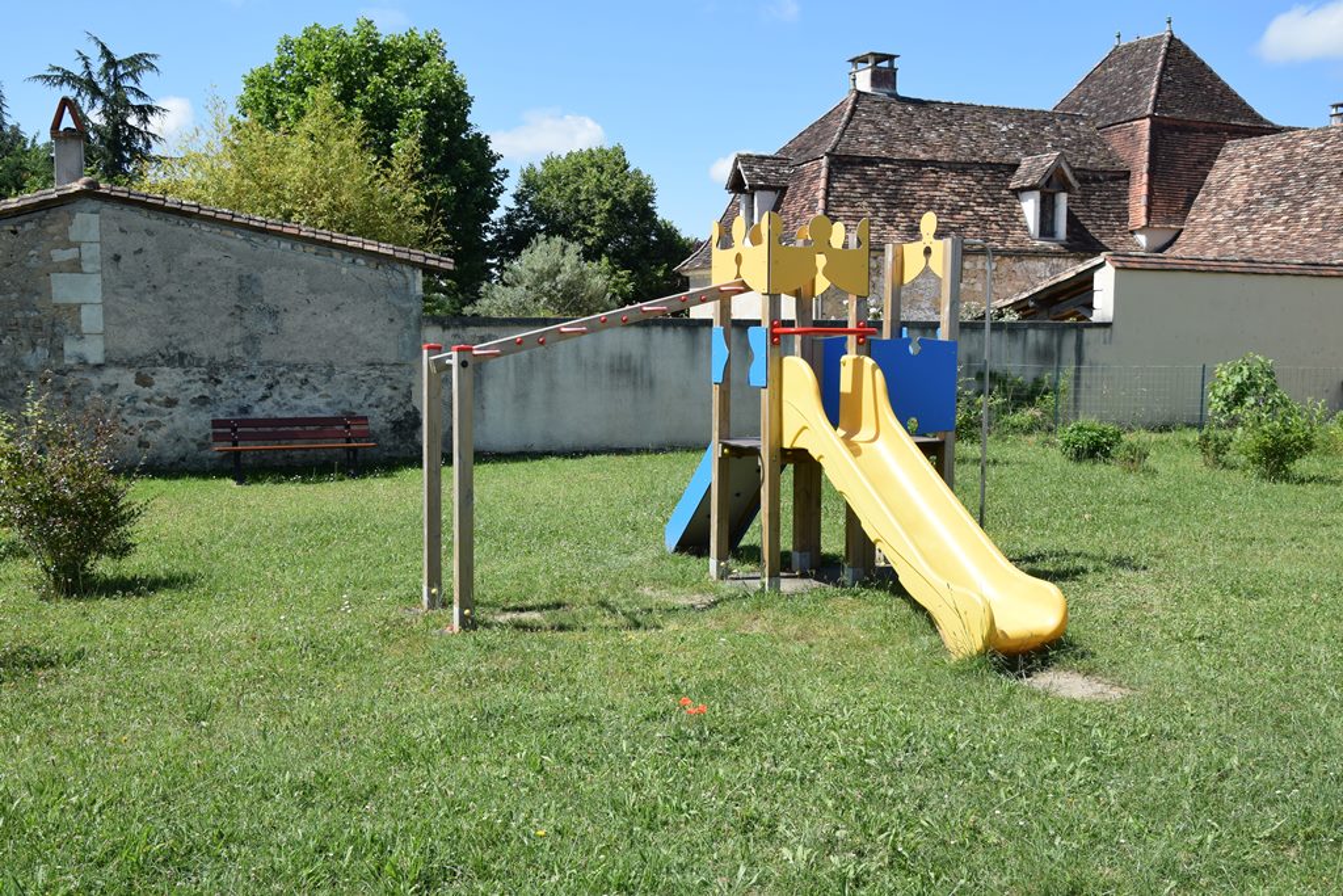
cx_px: 672
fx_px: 1231
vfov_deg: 40.0
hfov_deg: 57.2
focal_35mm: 33
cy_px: 448
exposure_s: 1/400
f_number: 10
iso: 200
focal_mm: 22
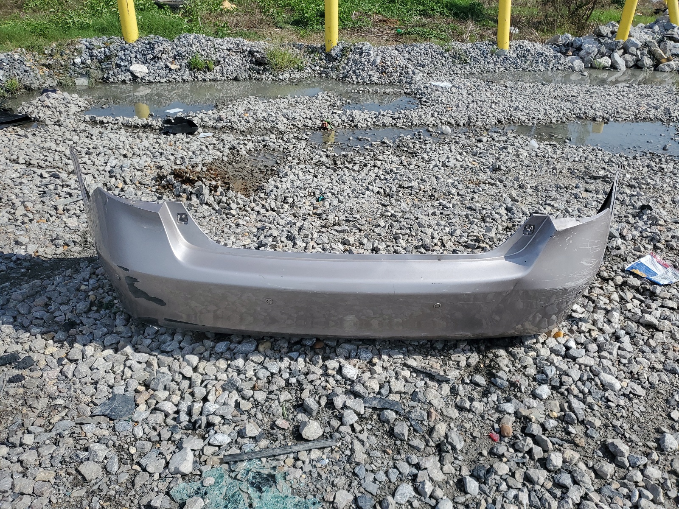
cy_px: 254
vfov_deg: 53.1
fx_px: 510
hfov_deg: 67.3
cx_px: 340
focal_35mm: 26
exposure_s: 1/5000
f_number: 1.5
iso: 50
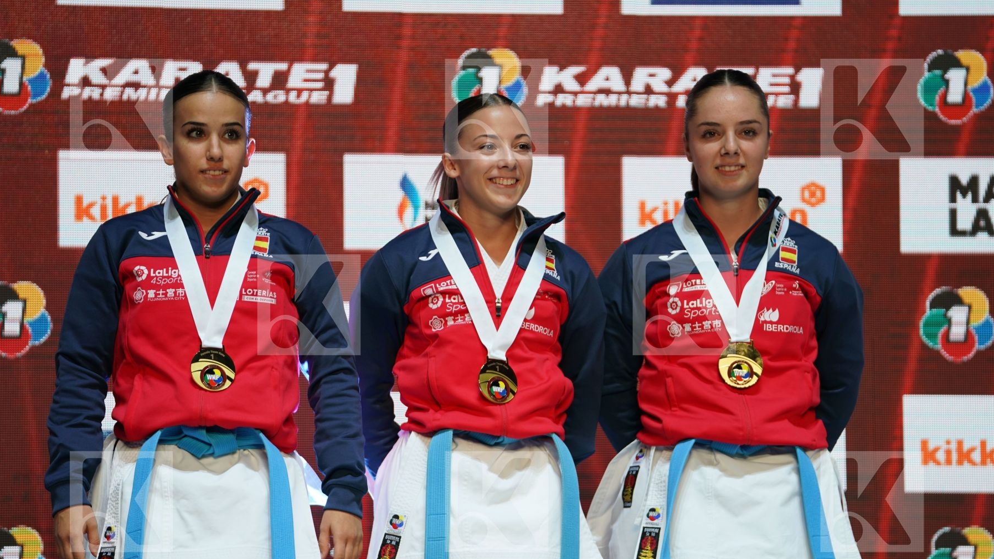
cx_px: 497
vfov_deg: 7.3
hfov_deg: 12.9
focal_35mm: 167
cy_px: 305
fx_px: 4402
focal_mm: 159
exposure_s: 1/250
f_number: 2.8
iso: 200
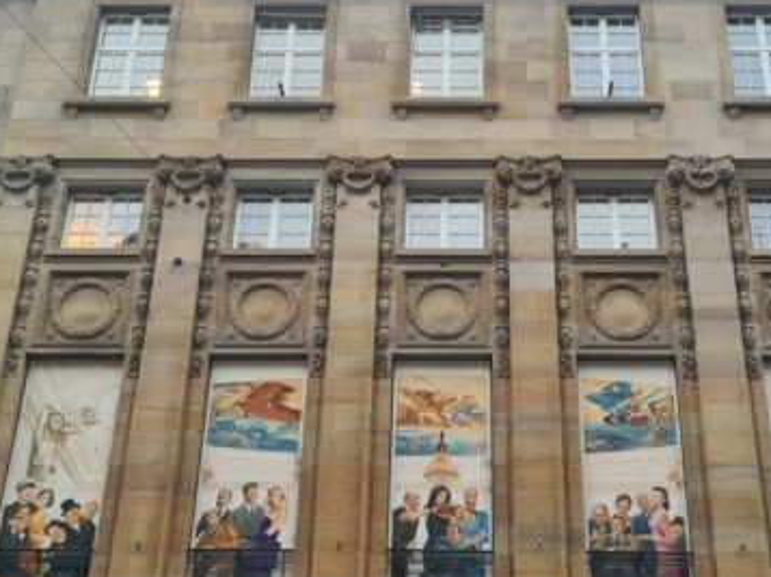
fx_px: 1246
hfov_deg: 34.3
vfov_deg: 26.1
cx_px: 441
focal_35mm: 56
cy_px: 292
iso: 80
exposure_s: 1/100
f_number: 1.8
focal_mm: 5.4
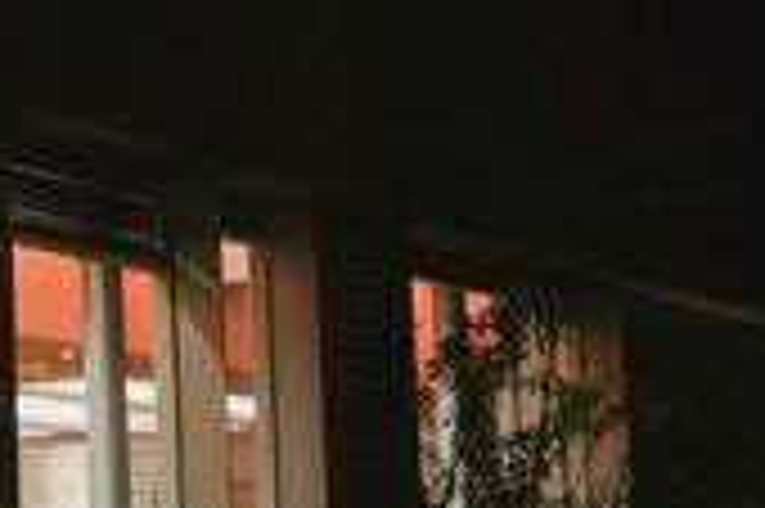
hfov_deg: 13.2
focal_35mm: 120
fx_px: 2547
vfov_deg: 11.4
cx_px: -1017
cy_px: 193
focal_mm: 24
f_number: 4.5
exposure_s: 1/30
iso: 1600
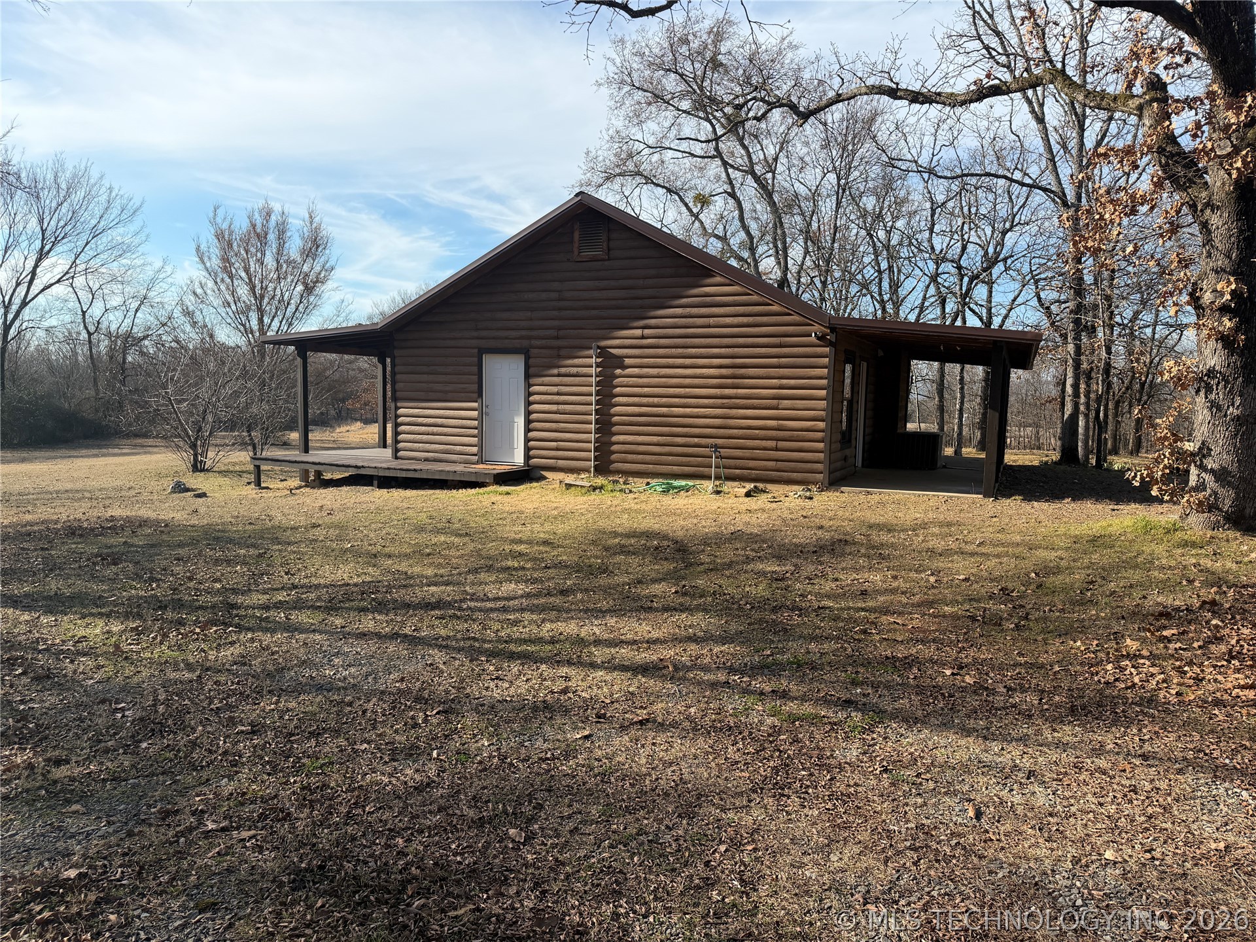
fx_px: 871
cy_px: 471
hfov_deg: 71.6
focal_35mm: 24
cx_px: 628
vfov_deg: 56.8
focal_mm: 6.76
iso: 100
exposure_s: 1/3425
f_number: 1.78
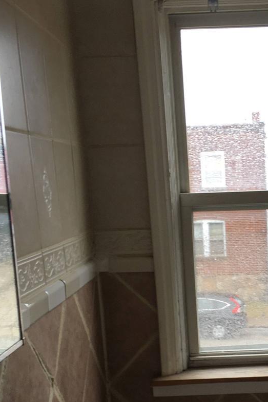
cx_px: 240
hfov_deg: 22.4
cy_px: 336
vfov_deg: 32.8
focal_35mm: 59
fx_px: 659
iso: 32
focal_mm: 4.15
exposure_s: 1/60
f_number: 2.2
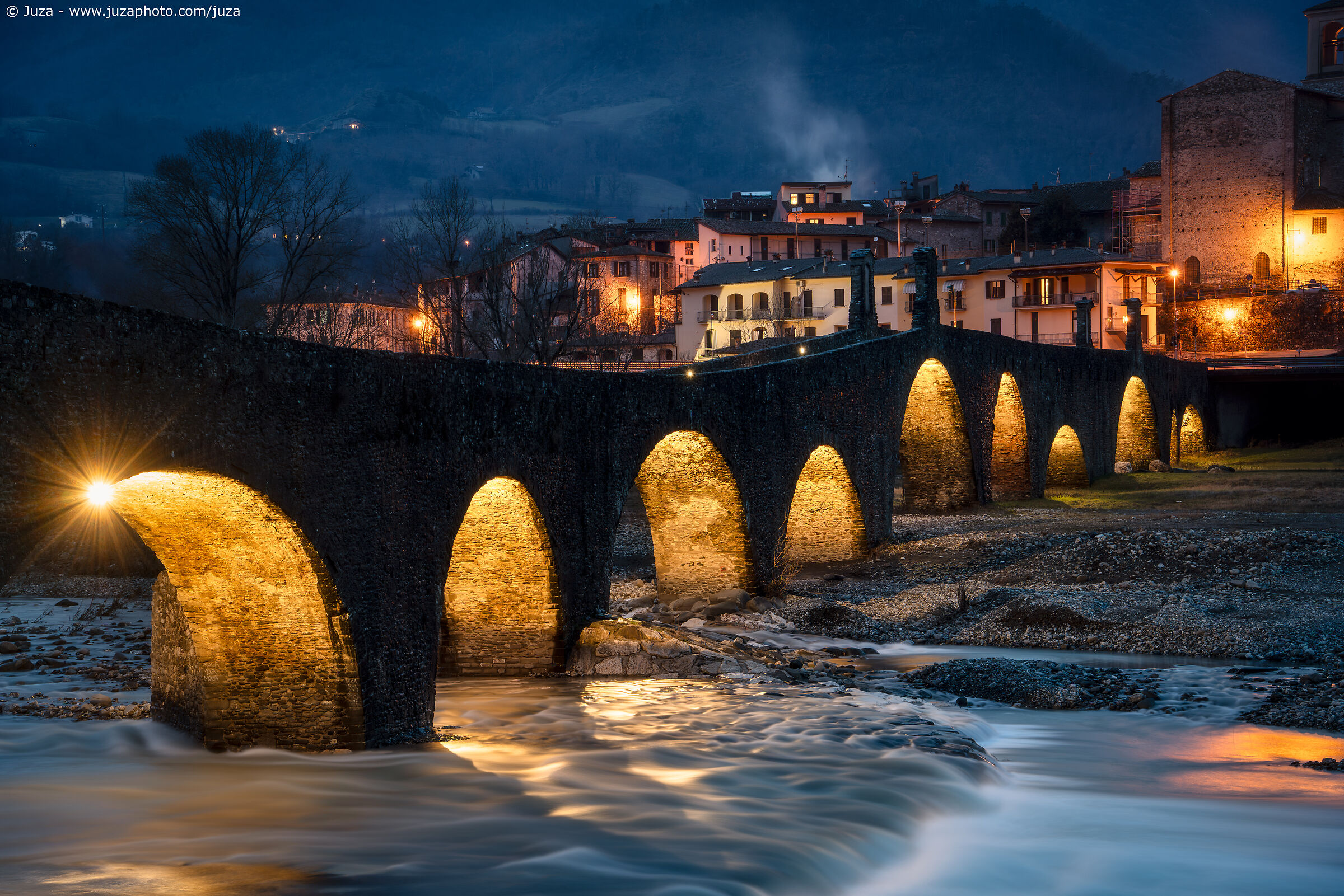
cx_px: 672
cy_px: 448
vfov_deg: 15.3
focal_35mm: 89
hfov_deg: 22.8
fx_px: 3327
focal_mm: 89.1
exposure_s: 15
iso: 100
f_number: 11
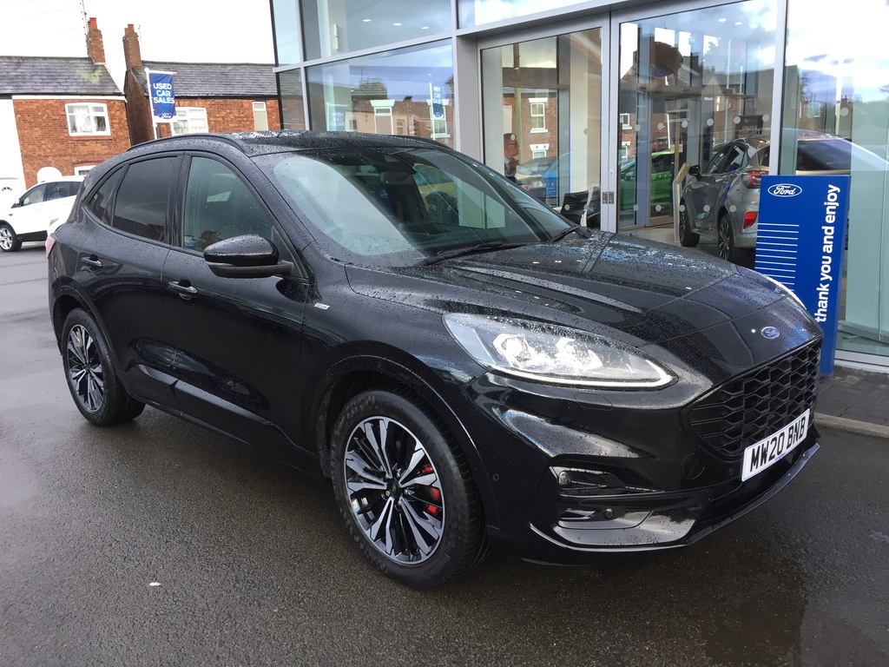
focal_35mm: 29
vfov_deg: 48.2
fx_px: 745
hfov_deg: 61.7
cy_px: 334
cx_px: 444
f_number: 2.2
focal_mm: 4.15
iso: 32
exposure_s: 1/33
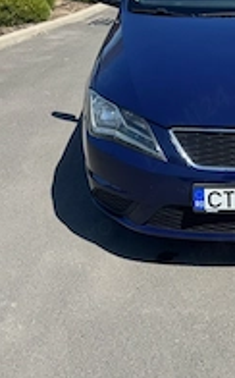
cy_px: 137
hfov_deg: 23.7
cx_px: 239
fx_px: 534
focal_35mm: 52
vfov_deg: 38.6
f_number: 1.78
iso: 80
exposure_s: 1/3597
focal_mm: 6.76
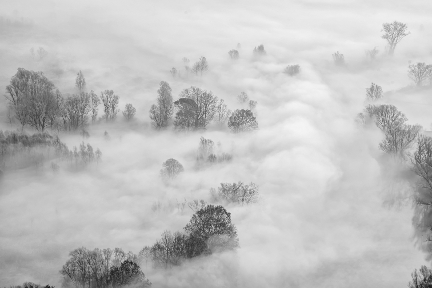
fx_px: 1260
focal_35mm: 105
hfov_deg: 19.5
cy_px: 144
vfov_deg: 13.0
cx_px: 216
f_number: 10
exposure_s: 1/5
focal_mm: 105
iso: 100
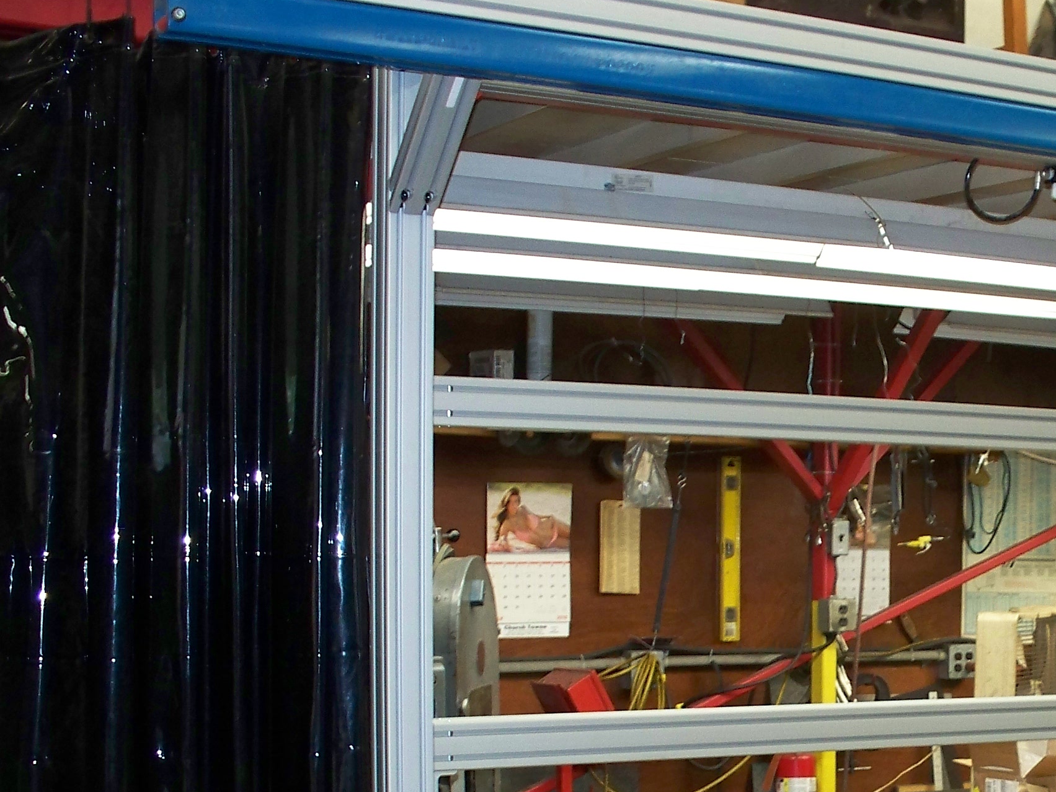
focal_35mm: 69
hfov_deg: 27.3
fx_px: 2105
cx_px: 933
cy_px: 733
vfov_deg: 20.8
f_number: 2.8
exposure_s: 1/40
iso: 200
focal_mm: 7.54
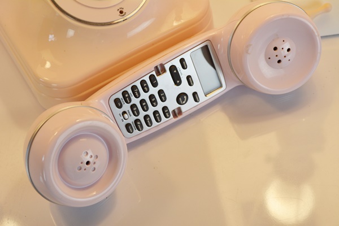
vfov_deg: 21.6
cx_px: 170
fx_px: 593
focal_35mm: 63
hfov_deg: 31.9
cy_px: 113
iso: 200
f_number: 7.1
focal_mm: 42
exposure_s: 1/200
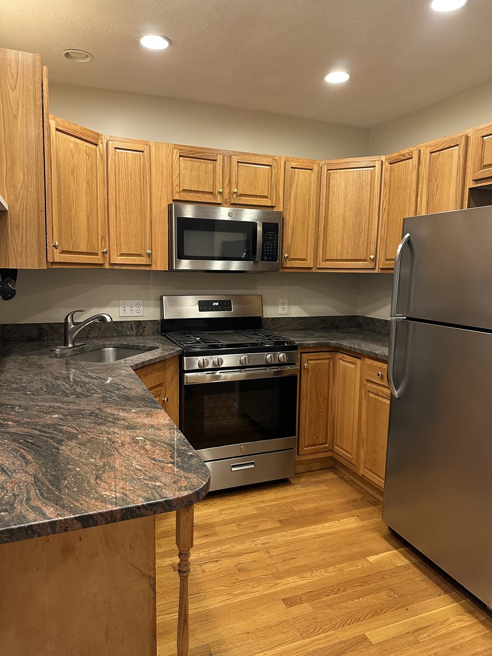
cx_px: 246
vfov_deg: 71.6
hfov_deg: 56.8
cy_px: 328
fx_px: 455
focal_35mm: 24
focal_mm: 6.86
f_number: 1.78
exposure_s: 1/60
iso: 320
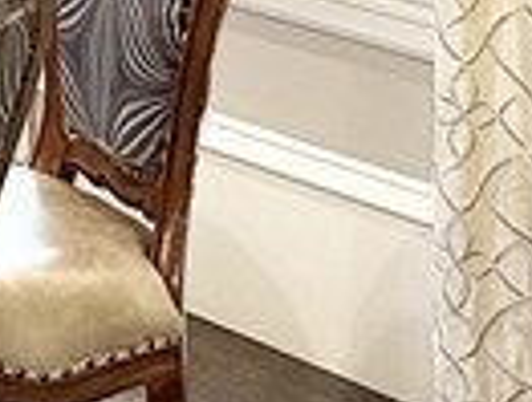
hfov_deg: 8.6
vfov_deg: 7.3
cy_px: -694
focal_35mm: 187
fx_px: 2882
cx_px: -1105
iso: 320
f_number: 1.78
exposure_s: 1/60
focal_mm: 6.86
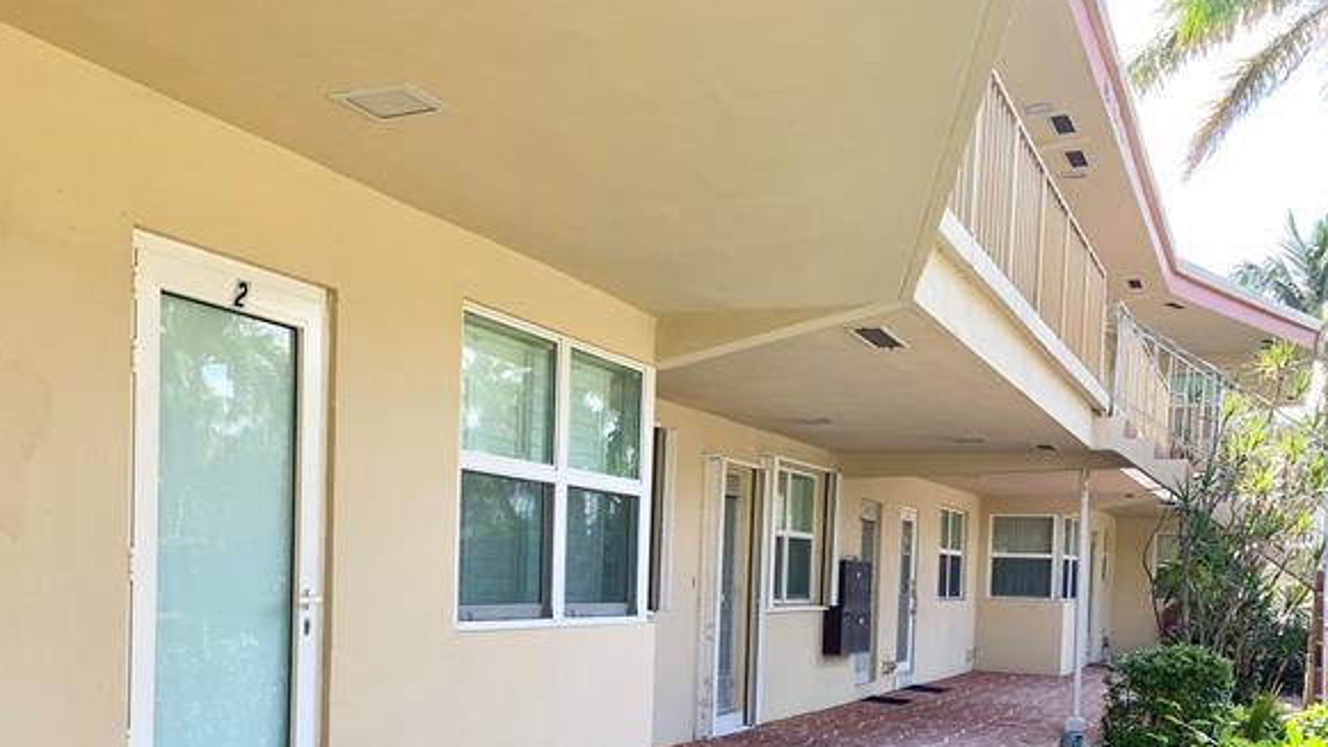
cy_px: 637
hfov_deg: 50.9
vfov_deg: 29.5
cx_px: 478
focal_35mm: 39
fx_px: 1374
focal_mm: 4.25
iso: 25
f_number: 1.8
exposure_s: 1/262
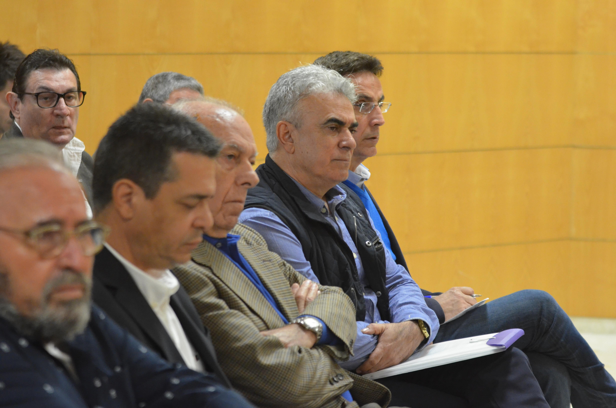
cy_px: 204
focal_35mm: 105
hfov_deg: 19.5
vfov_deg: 13.0
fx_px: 1793
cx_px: 308
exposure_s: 1/100
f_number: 3.5
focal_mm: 70
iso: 2500
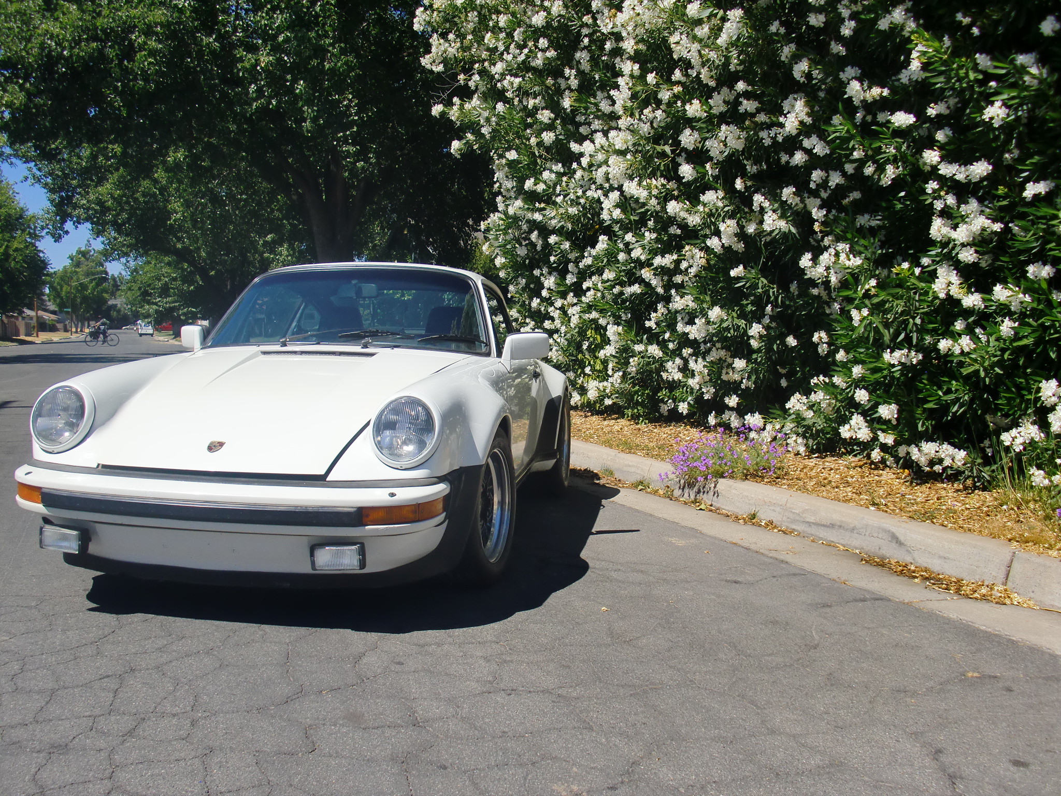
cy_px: 398
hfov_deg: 51.4
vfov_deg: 39.7
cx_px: 530
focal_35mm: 36
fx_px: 1103
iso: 64
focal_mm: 6.3
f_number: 7.9
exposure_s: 1/320
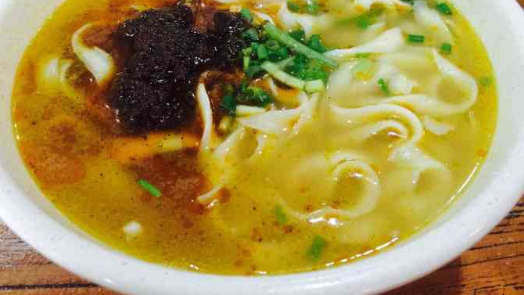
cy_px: 101
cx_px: 260
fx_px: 459
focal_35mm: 33
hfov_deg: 59.5
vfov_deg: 35.3
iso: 250
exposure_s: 1/33
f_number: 2.2
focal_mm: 4.15
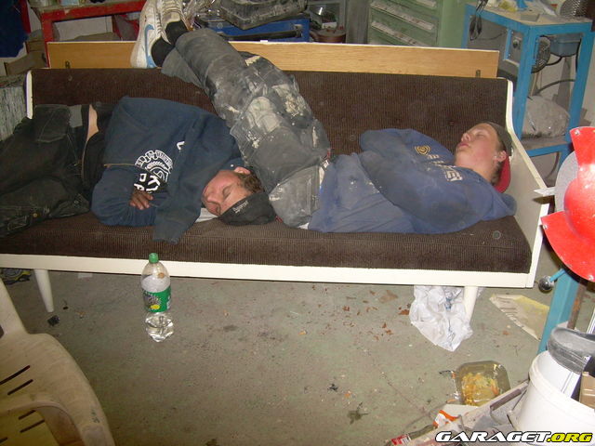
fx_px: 653
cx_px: 298
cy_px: 223
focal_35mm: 38
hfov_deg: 49.0
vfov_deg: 37.7
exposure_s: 1/60
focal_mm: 6.3
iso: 168
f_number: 2.8
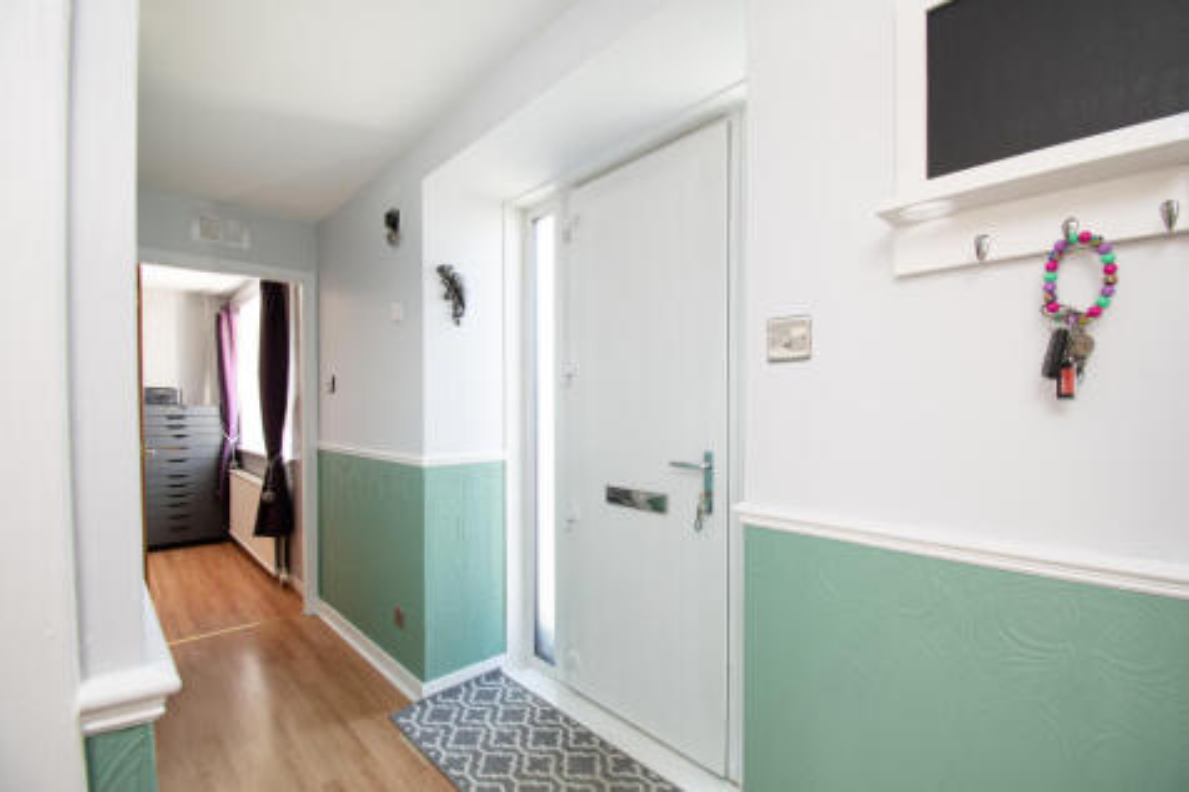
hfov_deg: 100.4
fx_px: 495
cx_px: 594
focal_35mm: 15
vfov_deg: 77.3
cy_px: 396
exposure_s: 1/5
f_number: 8
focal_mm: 10
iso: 250
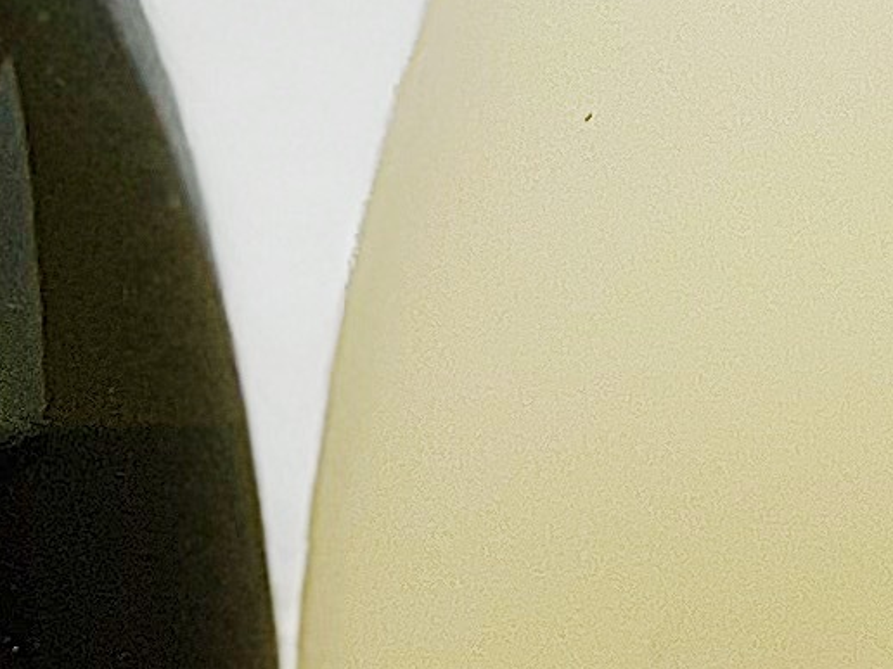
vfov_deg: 3.7
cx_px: 344
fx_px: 10474
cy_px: -57
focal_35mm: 406
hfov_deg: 4.9
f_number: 2
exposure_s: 1/100
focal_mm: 6
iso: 64
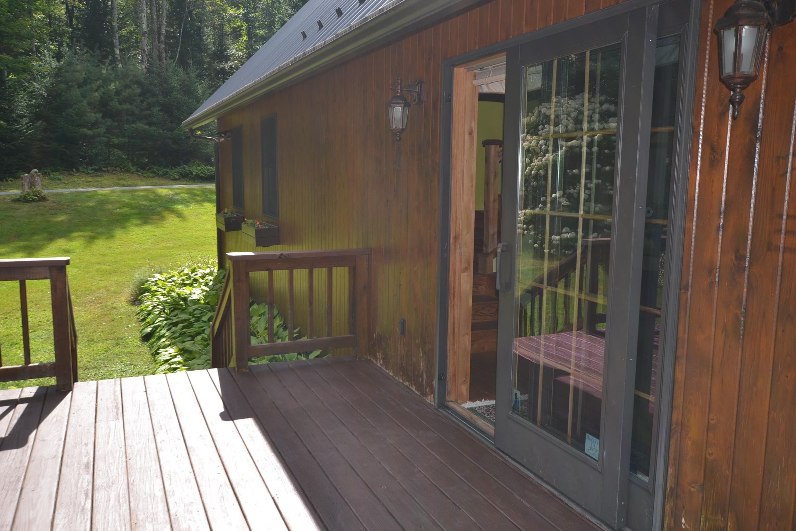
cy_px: 266
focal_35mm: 30
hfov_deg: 61.9
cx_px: 398
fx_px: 663
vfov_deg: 43.6
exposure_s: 1/200
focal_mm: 20
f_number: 5.6
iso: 100
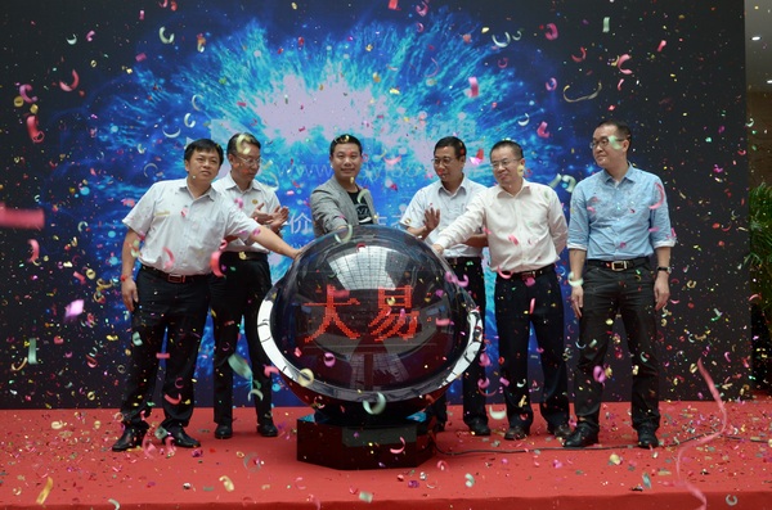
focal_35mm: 42
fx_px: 899
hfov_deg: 46.5
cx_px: 386
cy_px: 255
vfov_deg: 31.7
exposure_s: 1/125
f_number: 8
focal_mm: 28
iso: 450
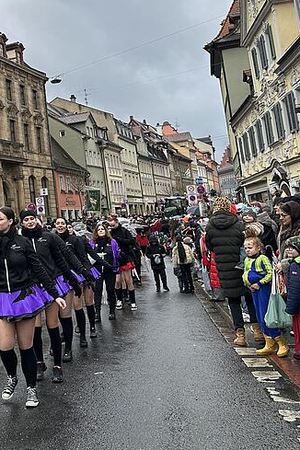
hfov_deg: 24.9
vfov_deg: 39.7
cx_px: -56
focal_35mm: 49
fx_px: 612
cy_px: 136
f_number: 1.78
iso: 80
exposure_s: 1/1517
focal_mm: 6.86
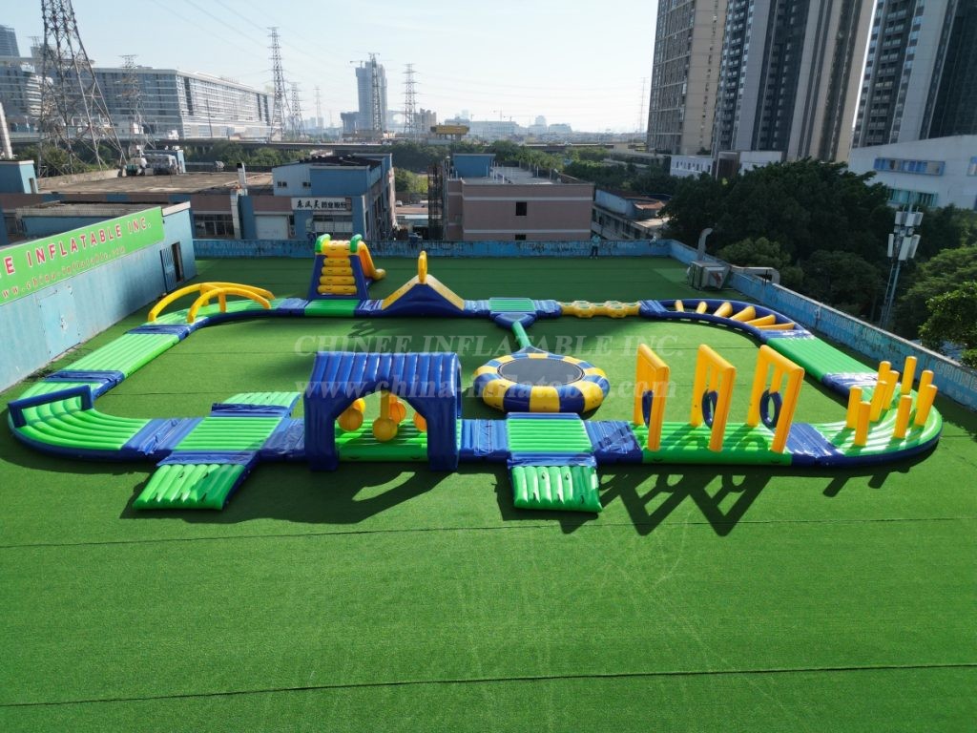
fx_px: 677
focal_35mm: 24
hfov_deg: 71.6
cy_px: 366
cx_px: 488
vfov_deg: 56.8
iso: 160
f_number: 1.7
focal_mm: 6.72
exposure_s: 1/3200
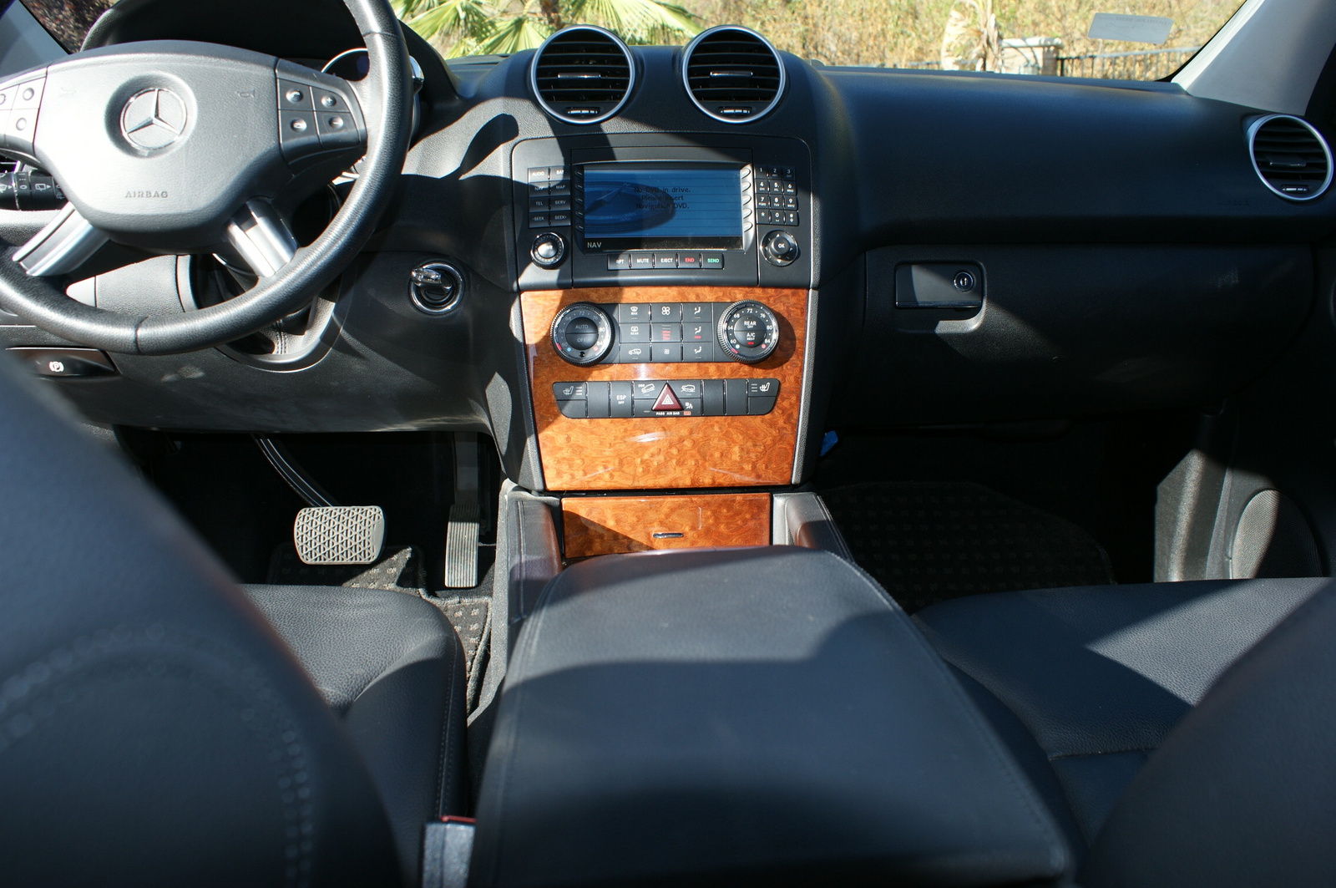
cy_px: 444
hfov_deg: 67.4
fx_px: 1001
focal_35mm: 27
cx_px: 668
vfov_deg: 47.8
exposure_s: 1/80
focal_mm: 18
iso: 100
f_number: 5.6
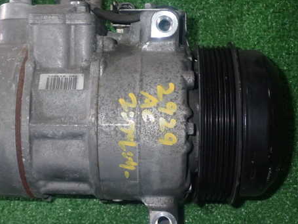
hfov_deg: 33.1
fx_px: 499
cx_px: 118
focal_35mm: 58
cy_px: 99
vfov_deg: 25.2
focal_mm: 7.84
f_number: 9
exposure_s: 1/40
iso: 640
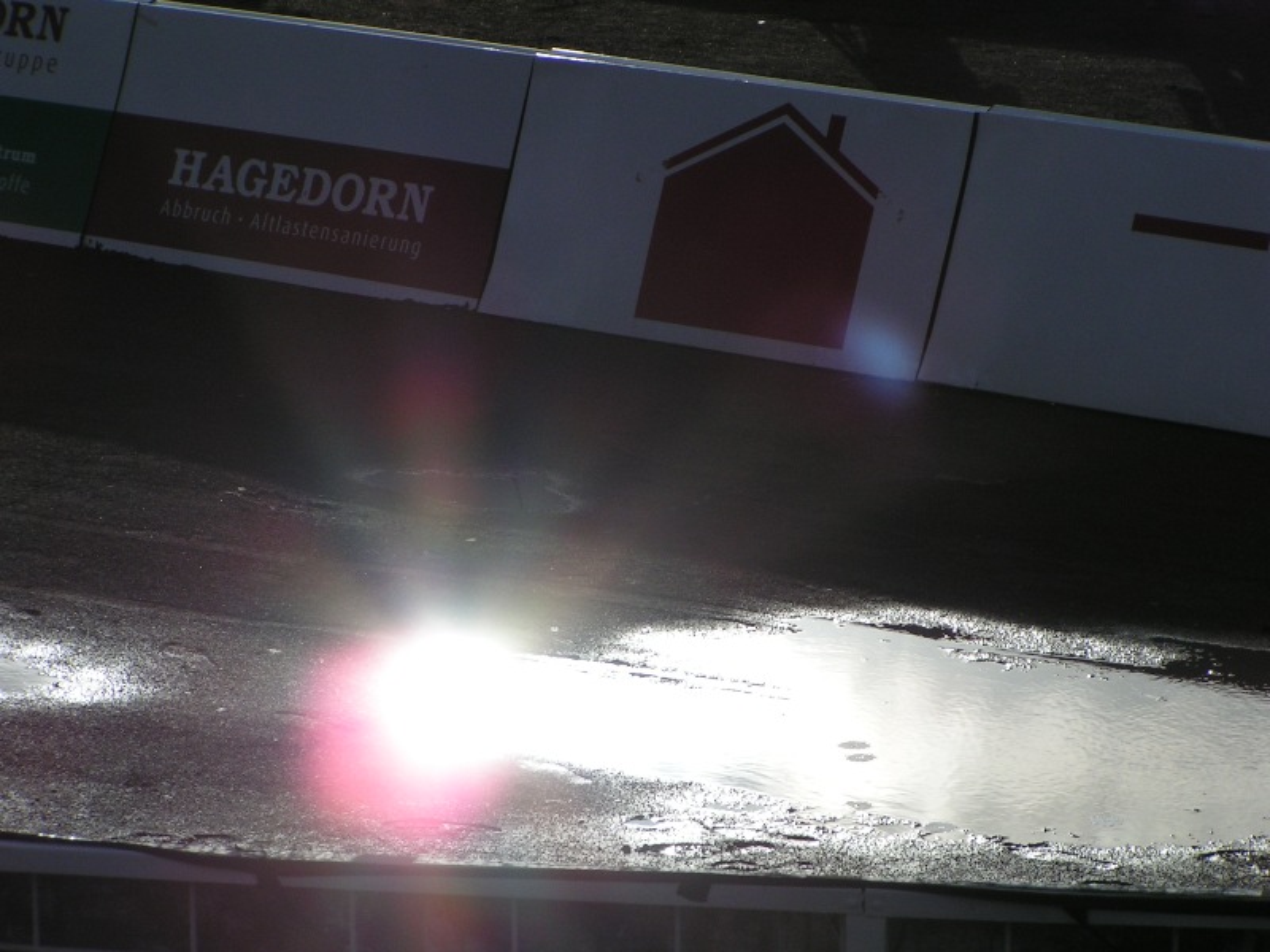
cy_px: 476
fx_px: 6604
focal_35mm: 180
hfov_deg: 11.0
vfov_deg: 8.2
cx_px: 635
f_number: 7.1
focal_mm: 27.5
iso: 50
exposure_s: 1/1000
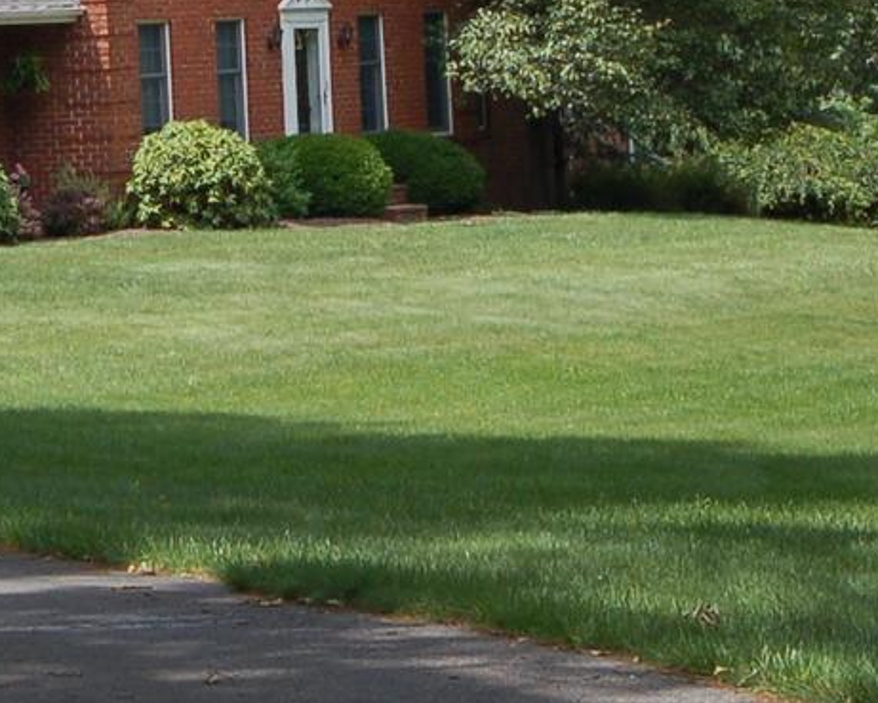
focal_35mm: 175
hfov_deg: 10.9
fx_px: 4548
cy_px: 66
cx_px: -72
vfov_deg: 8.8
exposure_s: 1/250
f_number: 8
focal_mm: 28
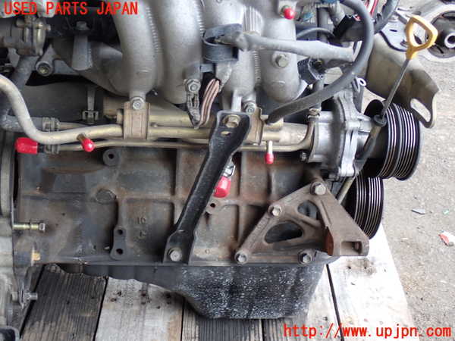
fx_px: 710
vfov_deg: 27.0
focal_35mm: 54
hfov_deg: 35.5
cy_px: 170
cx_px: 228
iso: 200
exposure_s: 1/80
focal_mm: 9.65
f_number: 3.3
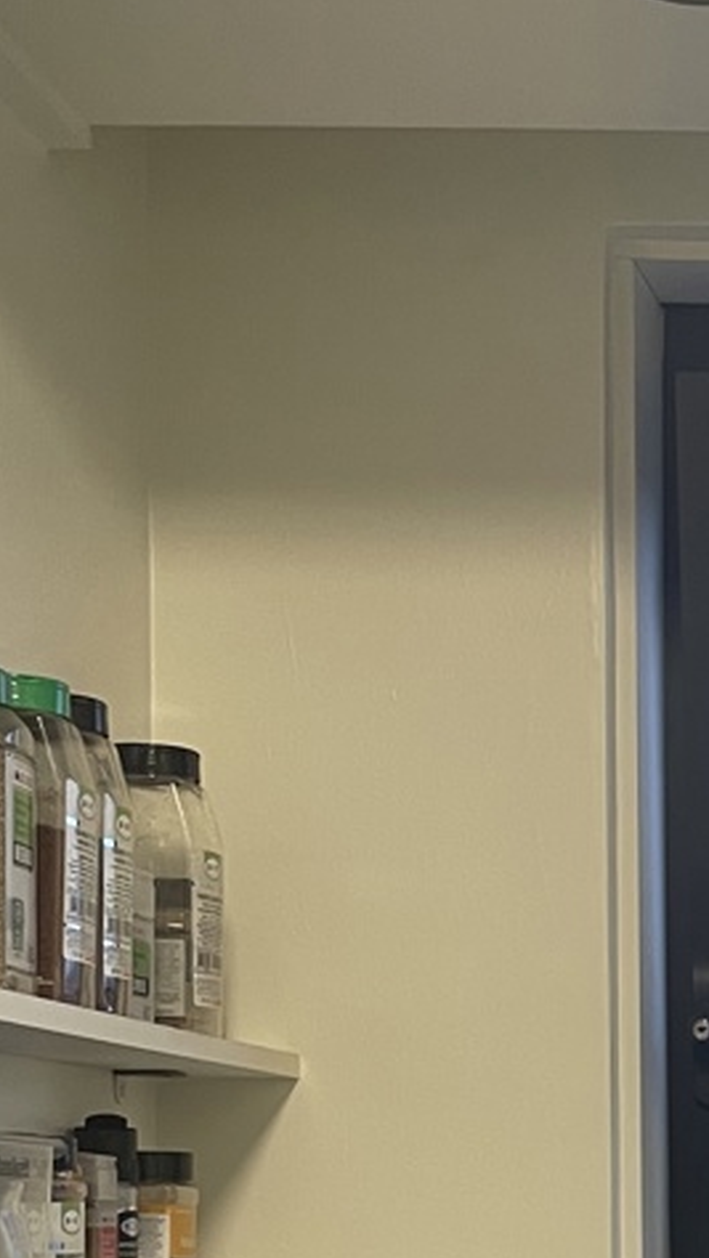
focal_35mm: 86
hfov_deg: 13.2
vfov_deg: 23.5
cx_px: 1107
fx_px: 2871
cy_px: 1316
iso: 64
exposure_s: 1/50
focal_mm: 4.2
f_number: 1.6
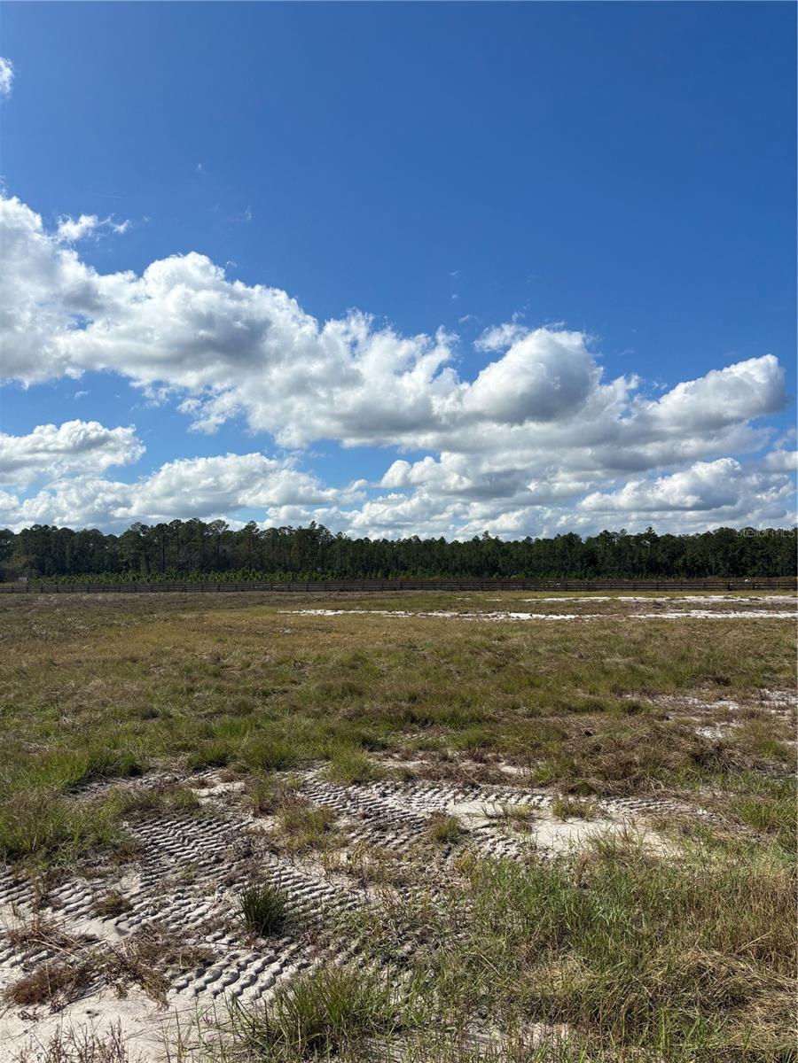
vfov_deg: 67.3
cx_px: 399
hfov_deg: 53.1
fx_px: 799
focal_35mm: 26
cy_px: 532
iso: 50
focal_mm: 5.96
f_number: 1.6
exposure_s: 1/7194
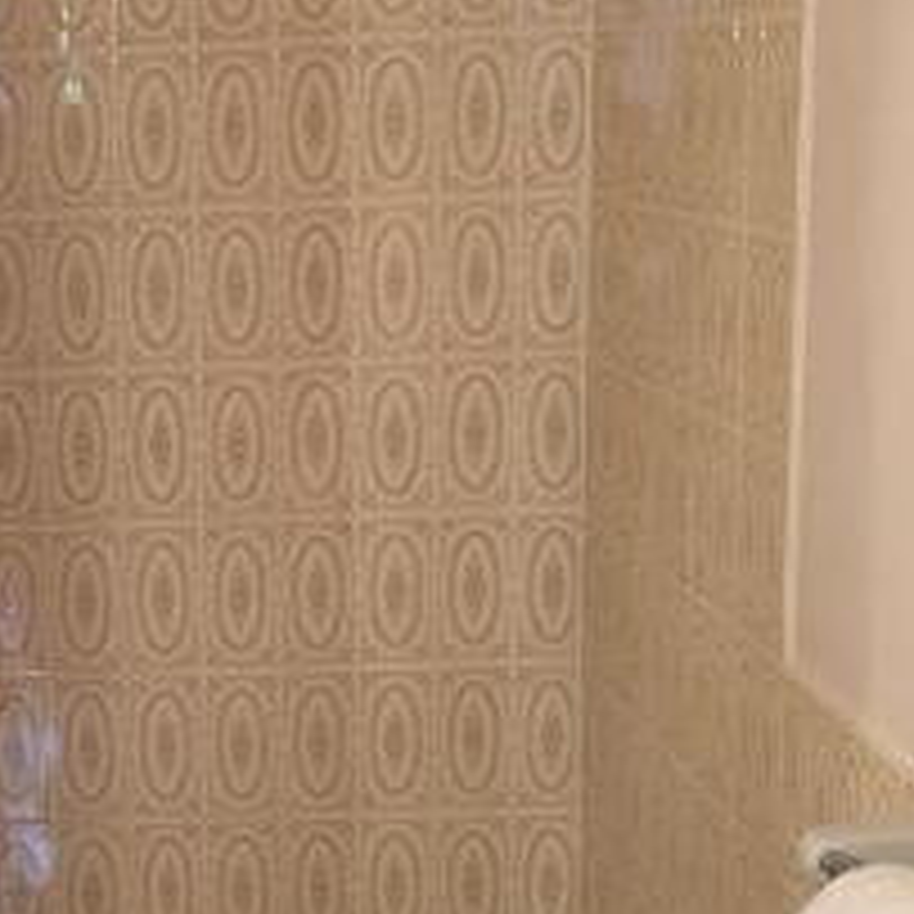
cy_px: 752
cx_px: -225
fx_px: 2898
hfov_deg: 17.0
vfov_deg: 17.7
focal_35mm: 97
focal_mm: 4.15
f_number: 2.2
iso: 50
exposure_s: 1/15
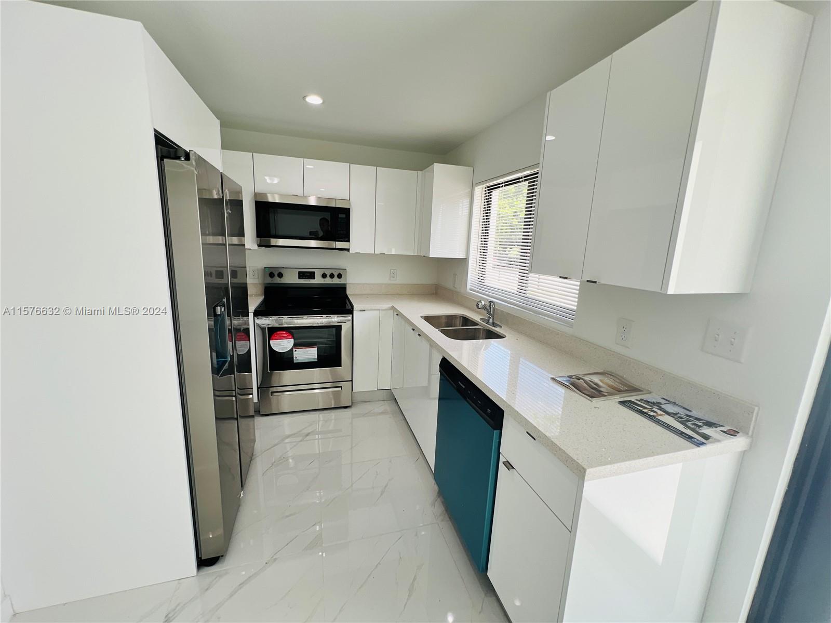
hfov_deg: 106.2
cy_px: 312
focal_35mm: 13
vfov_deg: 89.9
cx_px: 416
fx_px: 312
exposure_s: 1/120
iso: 32
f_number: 1.8
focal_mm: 1.57
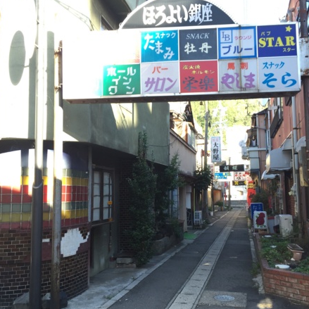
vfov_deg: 47.2
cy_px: 154
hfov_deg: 47.2
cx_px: 164
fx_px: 353
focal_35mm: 35
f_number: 2.2
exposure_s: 1/120
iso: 32
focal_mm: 4.15
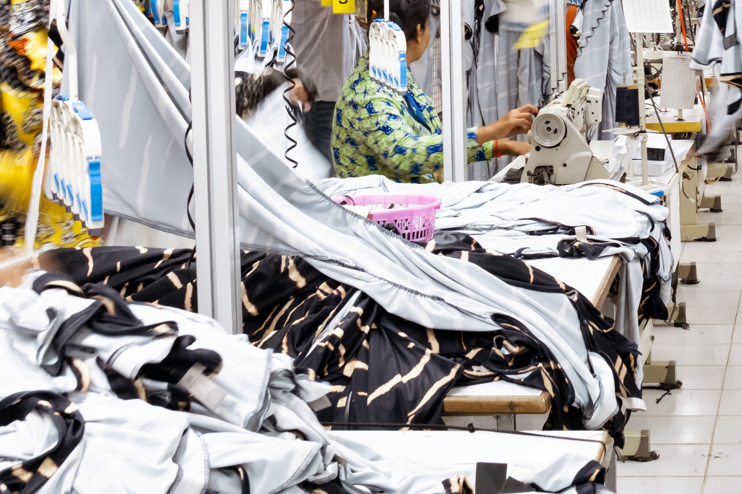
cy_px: 3
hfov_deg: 22.8
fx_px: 1731
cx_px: 815
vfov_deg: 16.0
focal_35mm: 84
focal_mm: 23
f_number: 8
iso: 800
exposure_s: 1/10
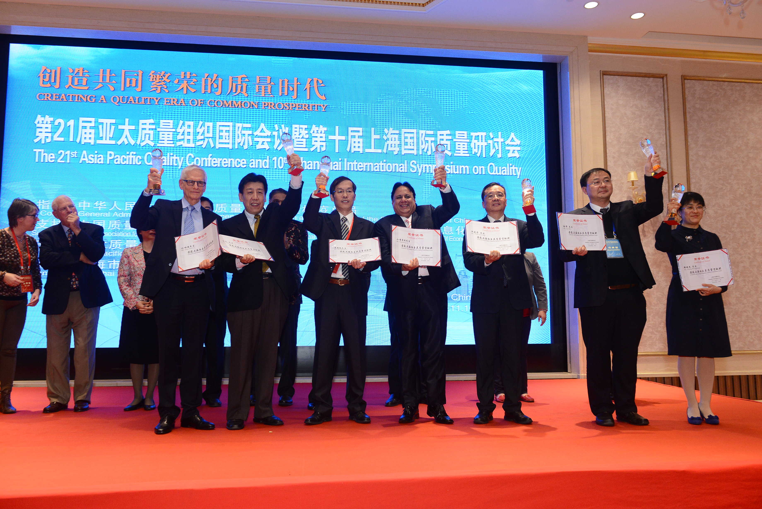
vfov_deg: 45.0
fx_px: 614
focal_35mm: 29
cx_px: 381
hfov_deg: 63.6
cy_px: 254
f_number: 5.6
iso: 2000
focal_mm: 29
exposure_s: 1/80
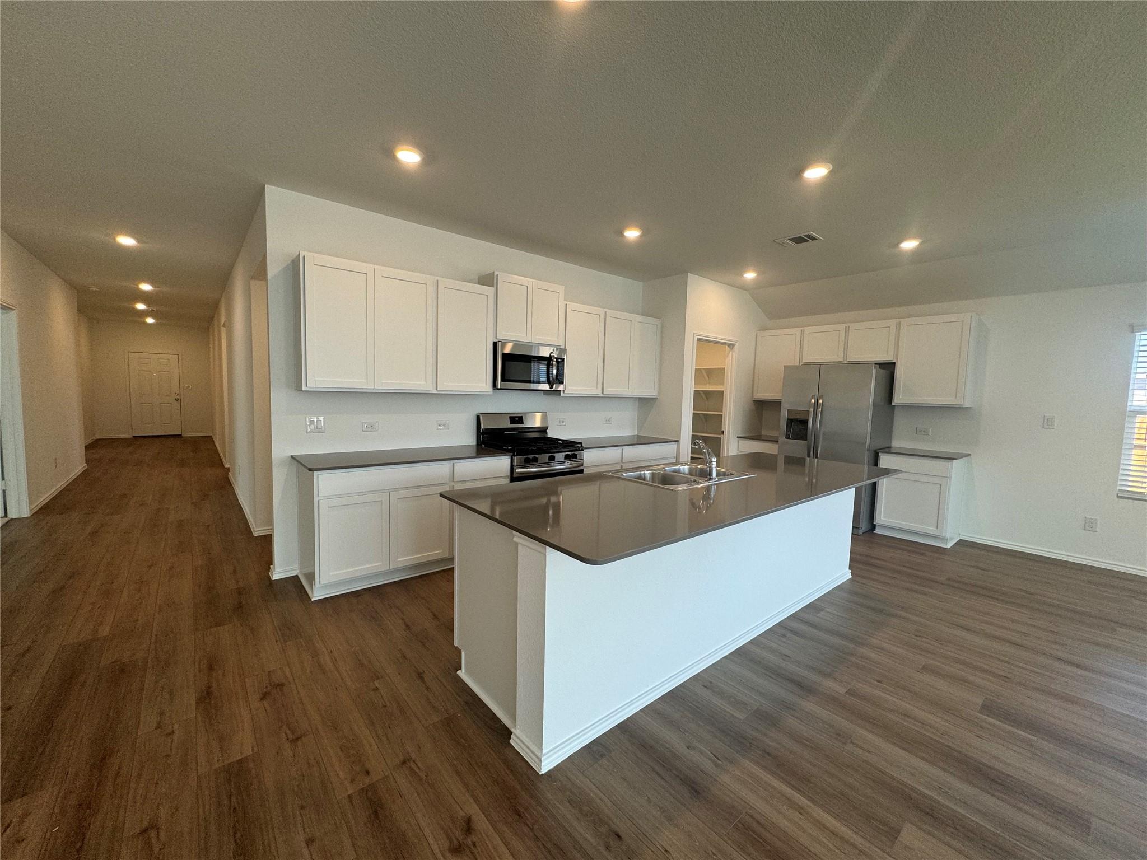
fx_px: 464
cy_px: 430
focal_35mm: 14
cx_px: 574
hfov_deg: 102.1
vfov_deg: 85.7
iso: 125
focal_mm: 2.22
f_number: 2.2
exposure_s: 1/120
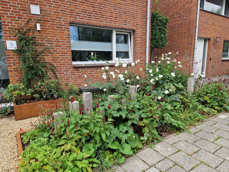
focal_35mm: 23
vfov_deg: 58.9
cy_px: 86
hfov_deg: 73.9
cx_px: 114
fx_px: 152
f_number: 1.8
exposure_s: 1/516
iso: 50
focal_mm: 5.4
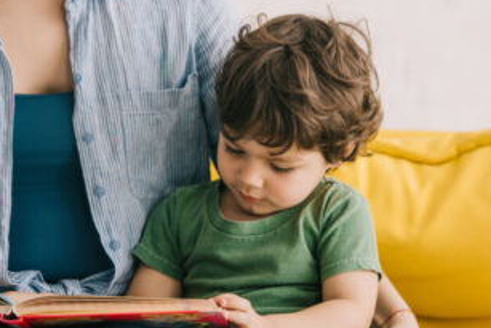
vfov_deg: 6.4
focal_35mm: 214
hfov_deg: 9.6
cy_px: 169
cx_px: 193
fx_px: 2920
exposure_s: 1/200
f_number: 4.5
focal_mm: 130
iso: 125
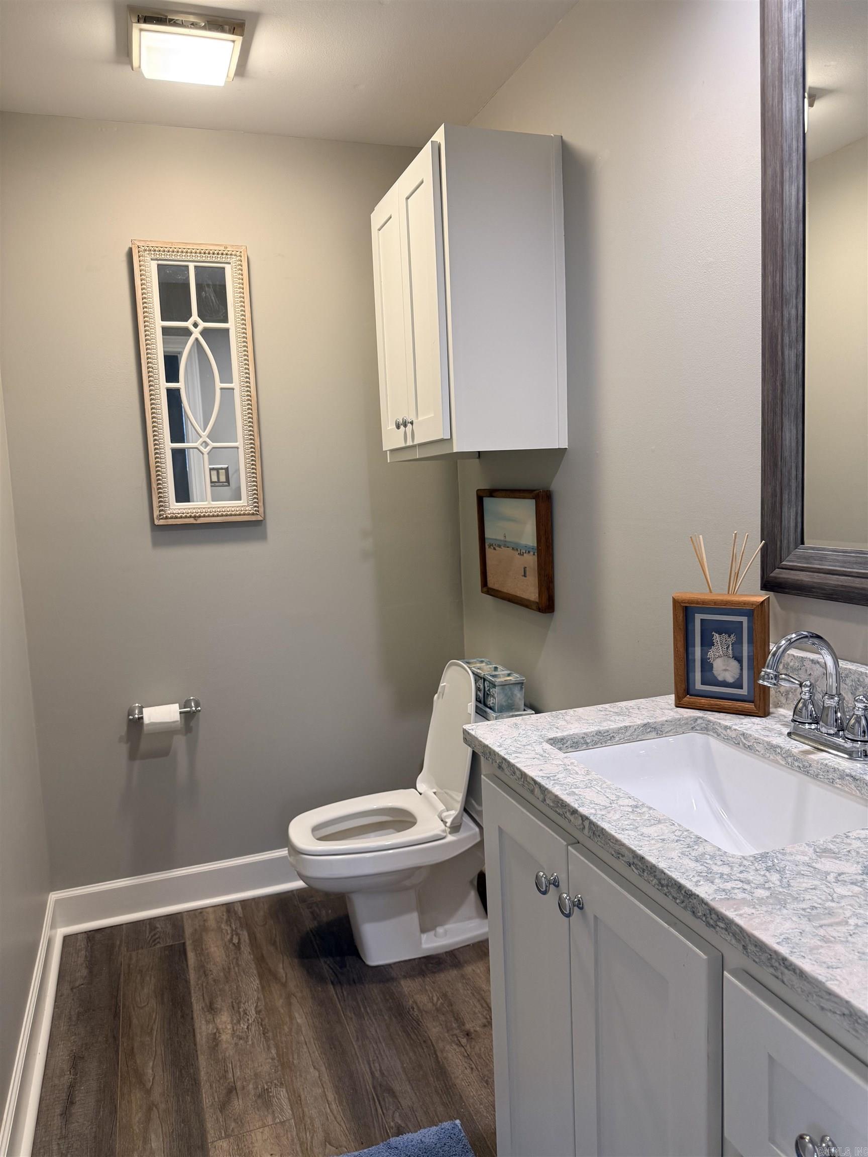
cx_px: 434
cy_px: 578
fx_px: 802
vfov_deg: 71.6
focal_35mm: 24
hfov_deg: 56.8
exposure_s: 1/60
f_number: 1.78
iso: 160
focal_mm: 6.76
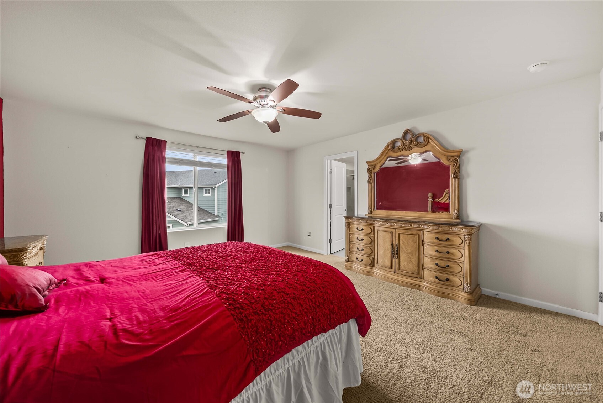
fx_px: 218
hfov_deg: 108.3
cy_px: 202
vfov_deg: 85.5
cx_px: 302
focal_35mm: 13
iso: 1000
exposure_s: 1/3
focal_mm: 13
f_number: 7.1
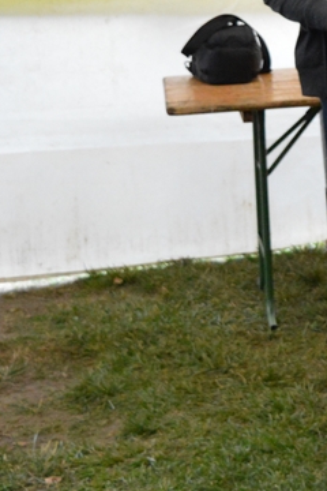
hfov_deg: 9.2
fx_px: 1975
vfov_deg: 14.1
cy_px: 134
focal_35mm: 145
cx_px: 500
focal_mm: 34
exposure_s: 1/400
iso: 3200
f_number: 4.5
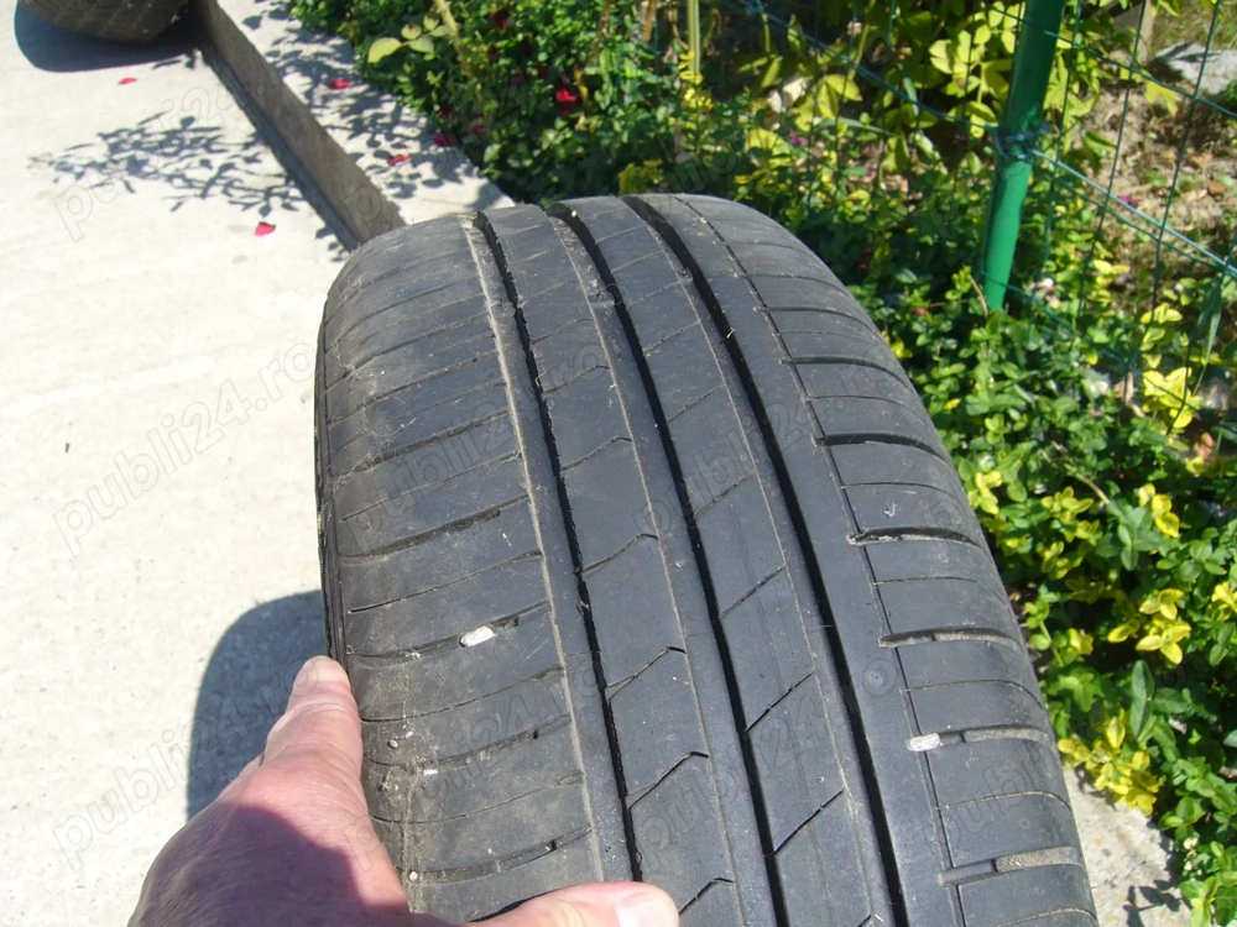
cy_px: 464
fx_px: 1251
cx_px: 618
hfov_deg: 52.6
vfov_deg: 40.7
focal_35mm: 35
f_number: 5.6
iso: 64
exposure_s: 1/200
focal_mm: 5.8
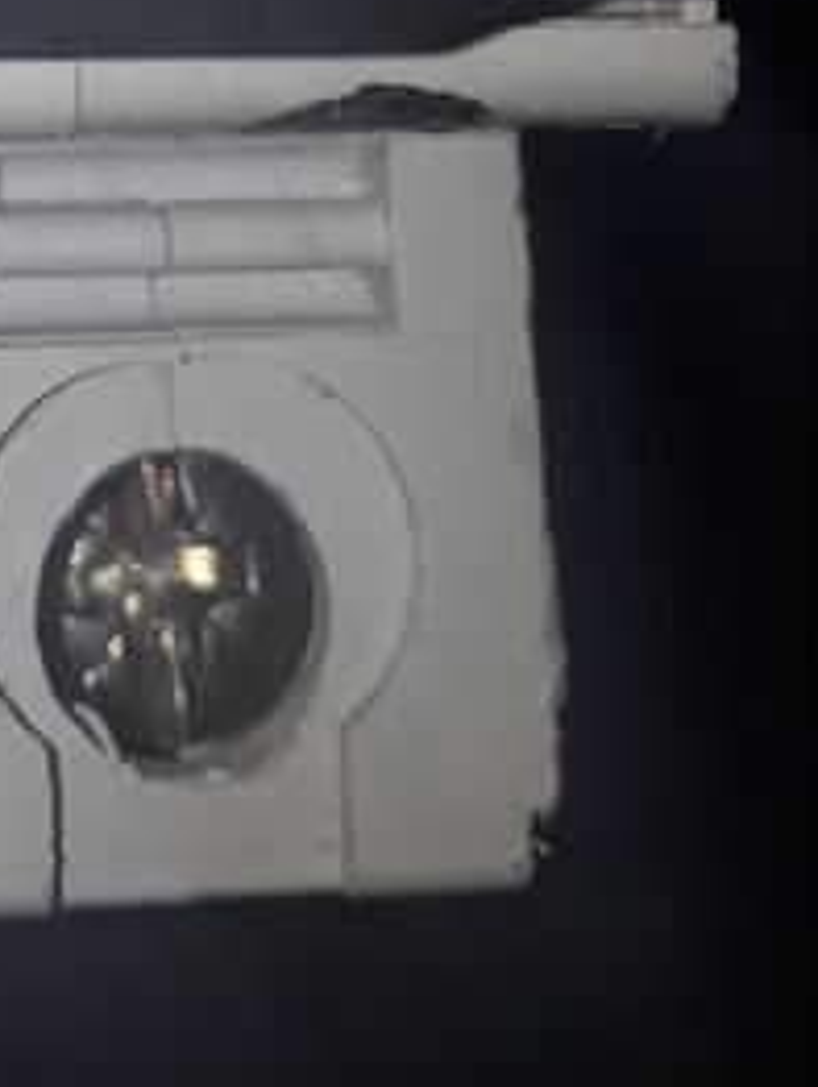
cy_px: -913
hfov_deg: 13.8
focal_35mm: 103
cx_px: -262
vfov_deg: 16.0
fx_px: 3240
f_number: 1.9
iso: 40
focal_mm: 2.91
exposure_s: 1/688
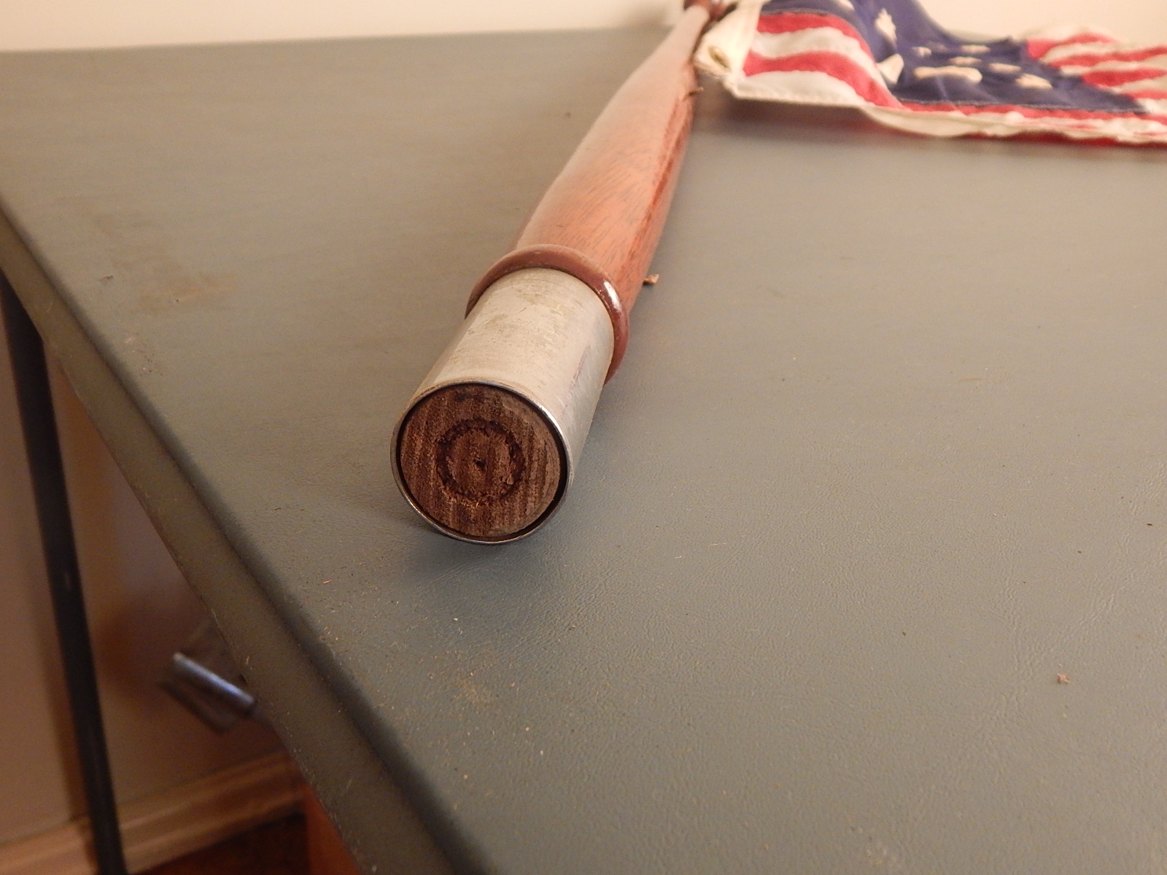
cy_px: 438
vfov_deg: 41.8
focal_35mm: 34
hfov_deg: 54.0
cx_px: 584
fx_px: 1146
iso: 400
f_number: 3.3
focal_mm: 6.1
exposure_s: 1/50
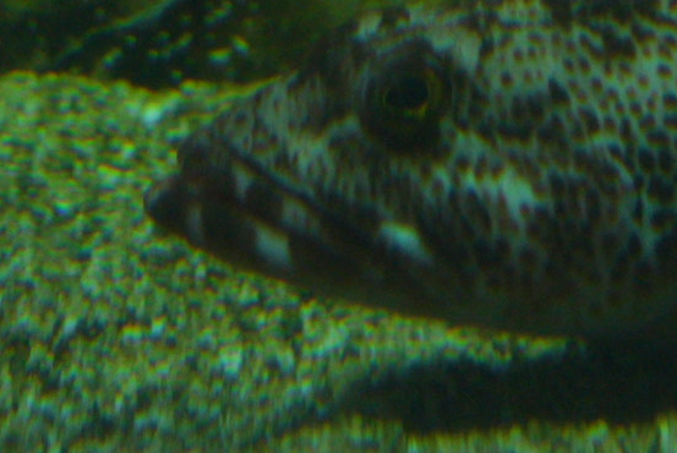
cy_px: -15
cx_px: 873
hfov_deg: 7.7
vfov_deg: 5.2
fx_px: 4951
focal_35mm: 263
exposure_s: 1/320
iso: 8000
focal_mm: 90
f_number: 2.8
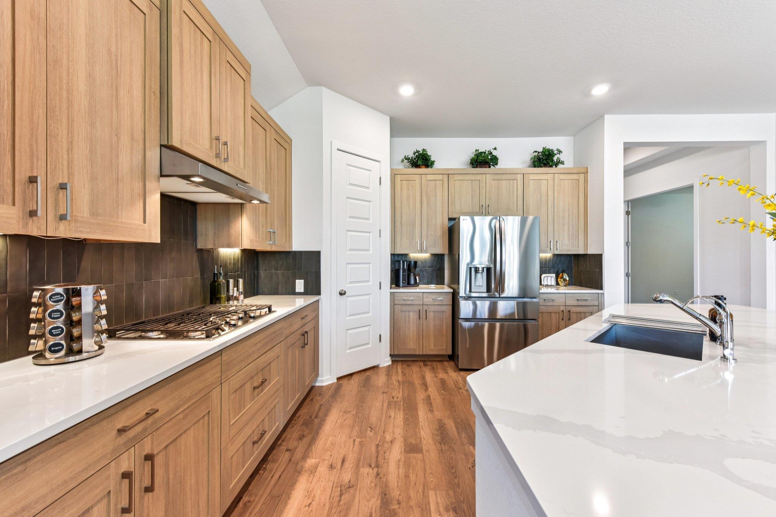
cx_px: 388
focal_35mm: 14
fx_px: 302
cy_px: 258
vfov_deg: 81.2
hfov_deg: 104.3
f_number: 8
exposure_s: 1/15
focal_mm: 14
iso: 400
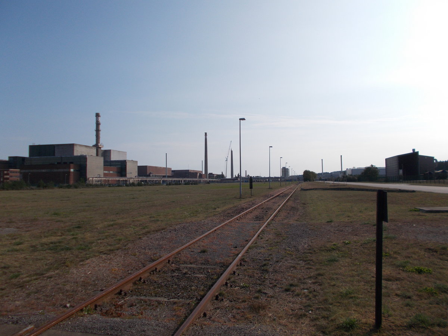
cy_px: 168
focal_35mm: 26
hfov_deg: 67.3
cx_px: 224
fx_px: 336
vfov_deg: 53.1
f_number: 8
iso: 80
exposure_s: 1/400
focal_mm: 4.6
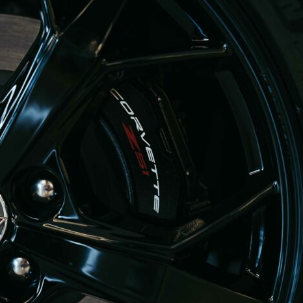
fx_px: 683
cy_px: 152
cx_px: 148
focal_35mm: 69
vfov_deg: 25.0
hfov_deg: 25.0
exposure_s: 1/125
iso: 2500
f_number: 2.8
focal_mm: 54
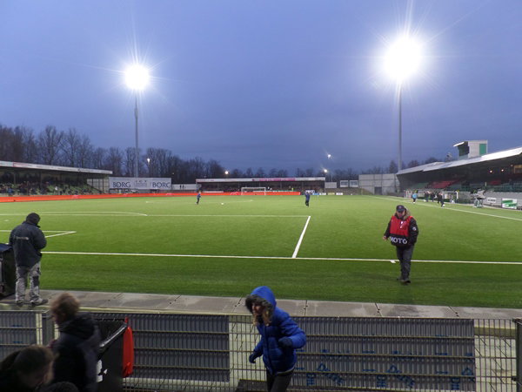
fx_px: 347
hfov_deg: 73.9
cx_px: 261
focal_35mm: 23
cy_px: 196
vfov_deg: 58.9
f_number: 2.8
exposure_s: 1/30
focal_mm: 4.1
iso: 200
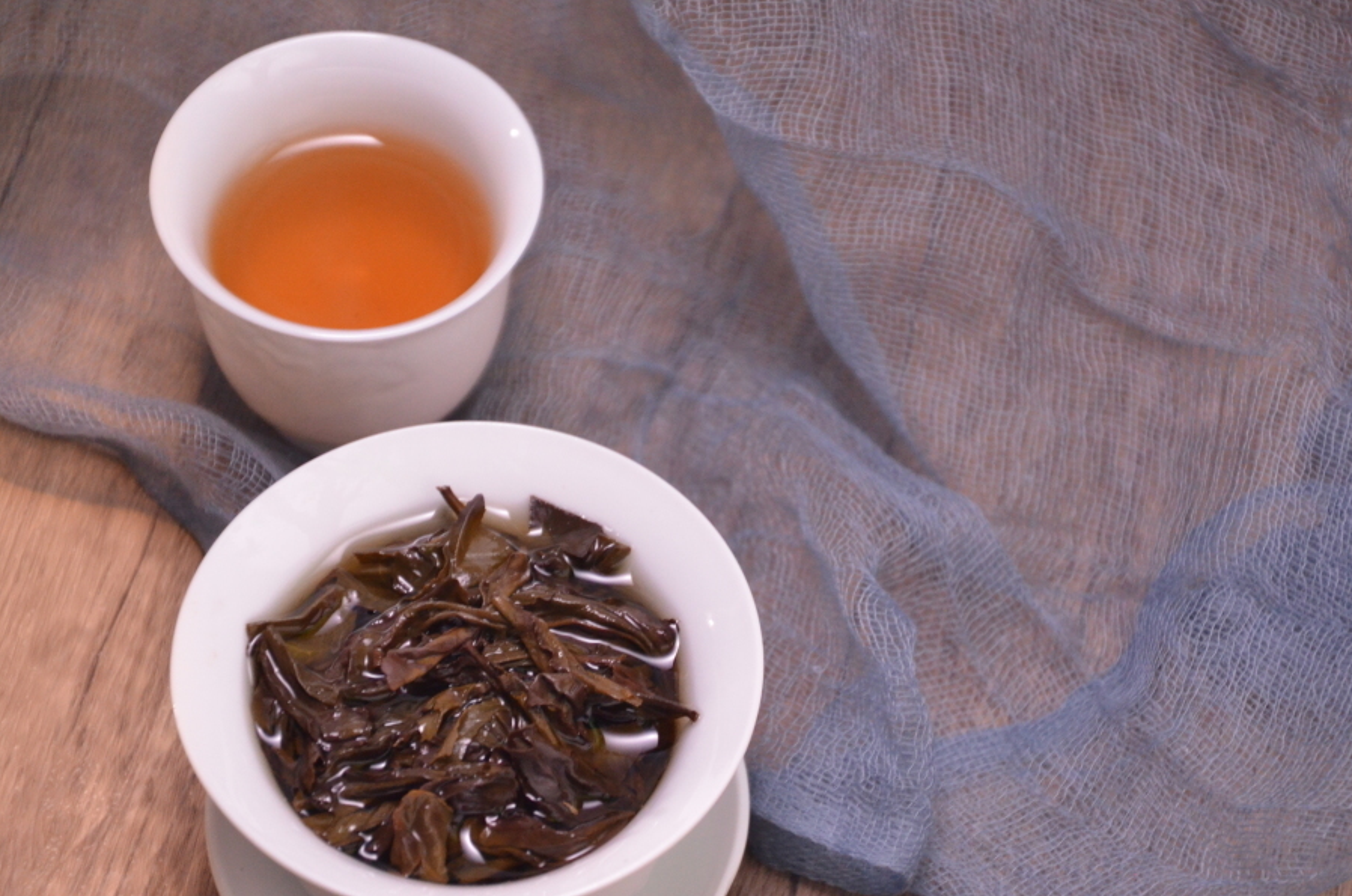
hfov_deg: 11.5
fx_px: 6731
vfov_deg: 7.6
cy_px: 507
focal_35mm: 180
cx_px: 661
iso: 2000
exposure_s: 1/50
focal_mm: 105
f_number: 5.6
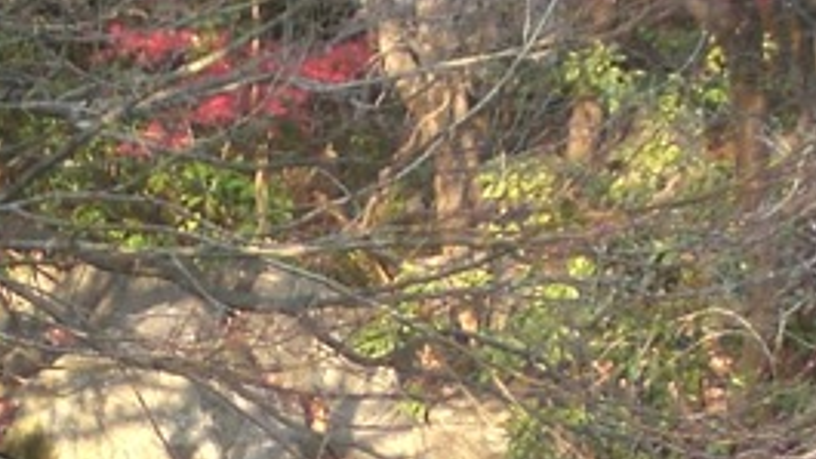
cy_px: 801
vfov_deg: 7.6
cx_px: 262
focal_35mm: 156
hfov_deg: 13.8
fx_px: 3375
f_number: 3.1
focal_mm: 6.3
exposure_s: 1/125
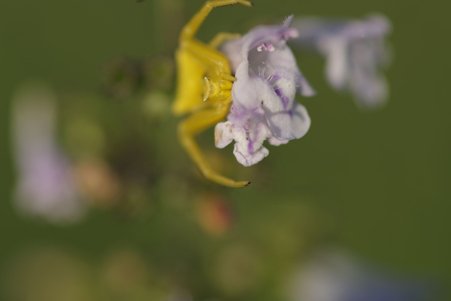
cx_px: 184
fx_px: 1679
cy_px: 102
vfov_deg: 10.2
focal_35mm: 134
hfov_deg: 15.3
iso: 100
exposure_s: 1/500
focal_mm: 100
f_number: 2.8
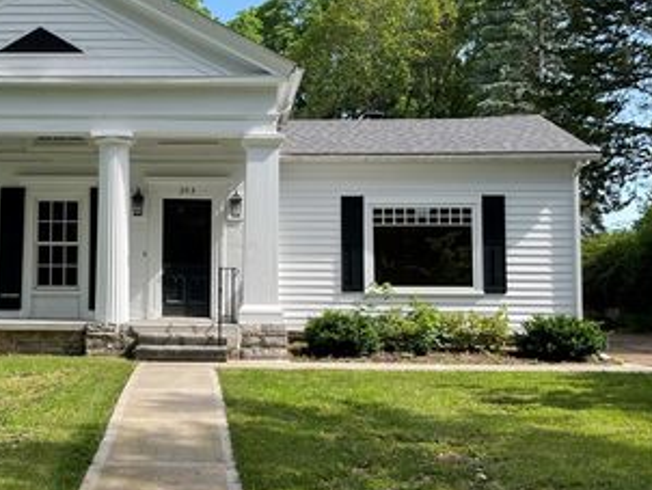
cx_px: 179
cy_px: 258
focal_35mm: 43
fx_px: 811
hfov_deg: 42.7
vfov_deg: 33.6
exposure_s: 1/1742
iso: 32
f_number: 1.6
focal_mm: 4.2
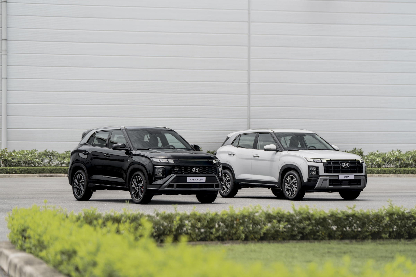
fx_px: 1479
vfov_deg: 10.7
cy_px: 138
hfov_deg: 16.0
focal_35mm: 128
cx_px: 208
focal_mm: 128
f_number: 3.2
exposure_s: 1/800
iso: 100
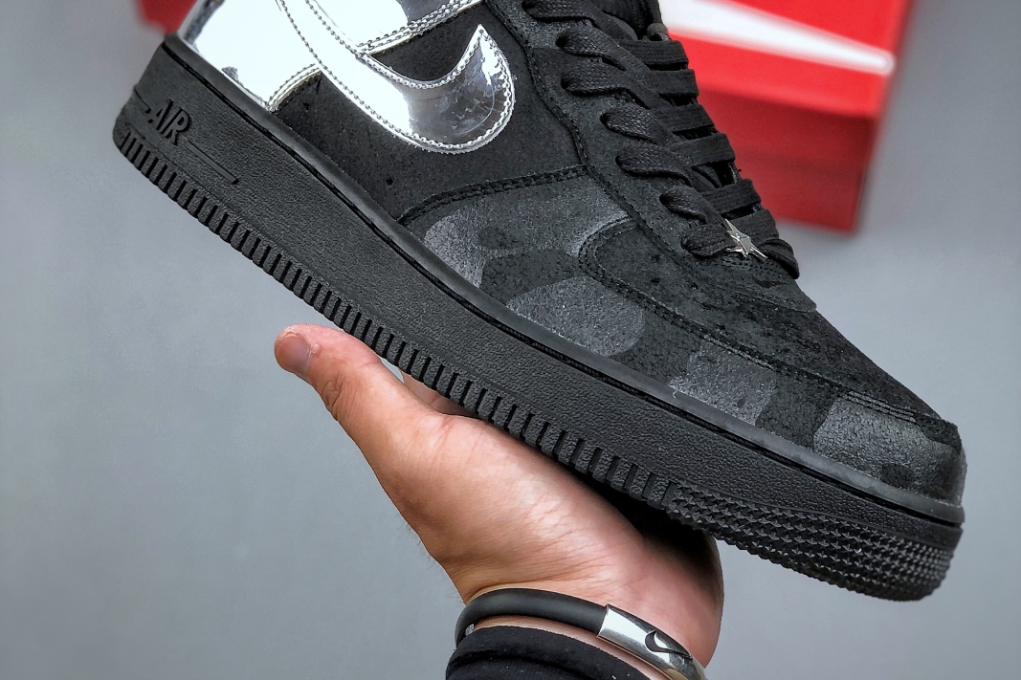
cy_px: 194
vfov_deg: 17.0
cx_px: 511
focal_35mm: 80
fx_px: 2268
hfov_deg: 25.4
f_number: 2.8
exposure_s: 1/33
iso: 20
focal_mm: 6.6
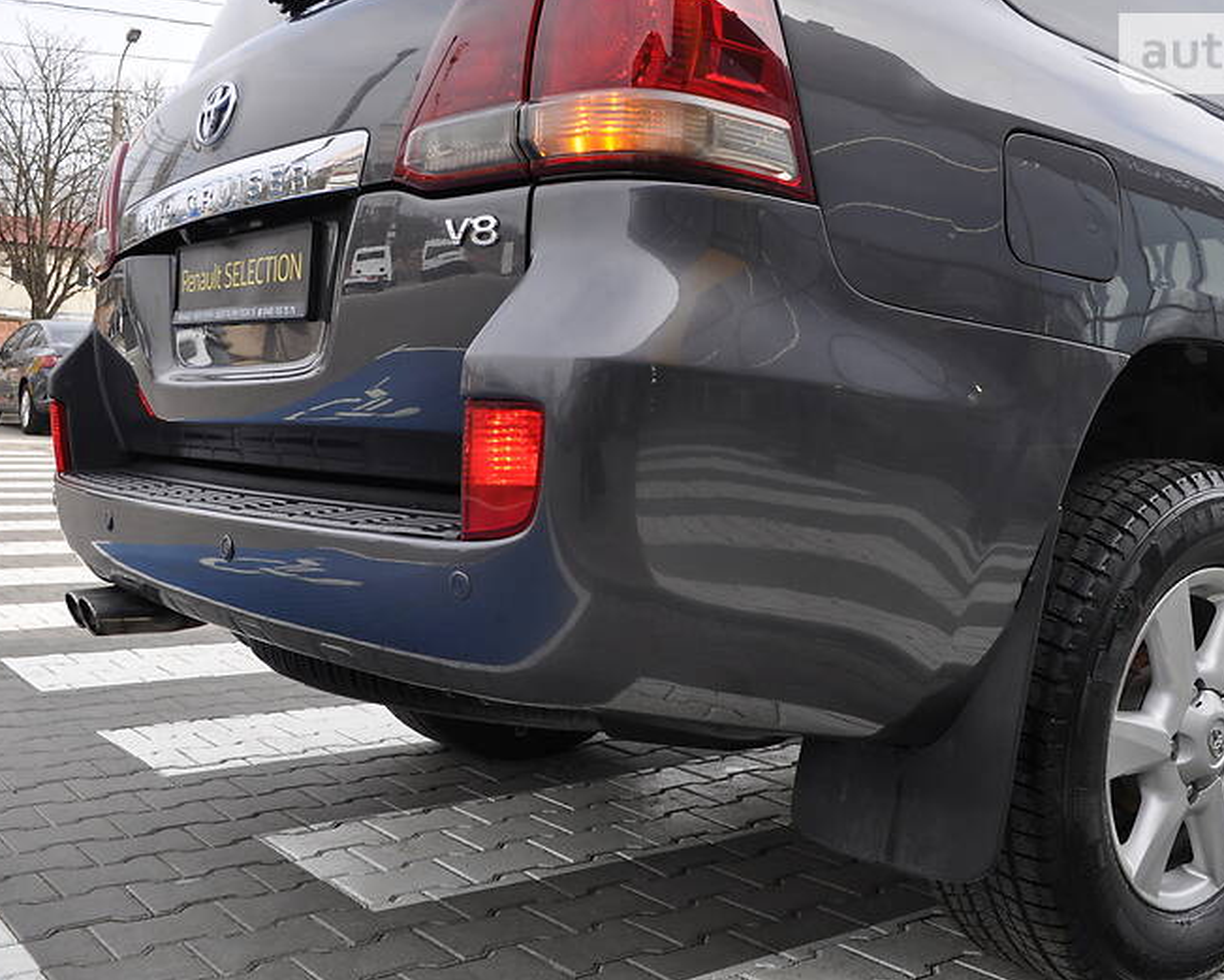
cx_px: 666
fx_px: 1377
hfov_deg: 47.9
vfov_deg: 39.2
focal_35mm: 38
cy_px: 490
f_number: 7.1
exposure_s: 1/200
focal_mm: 22
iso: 200
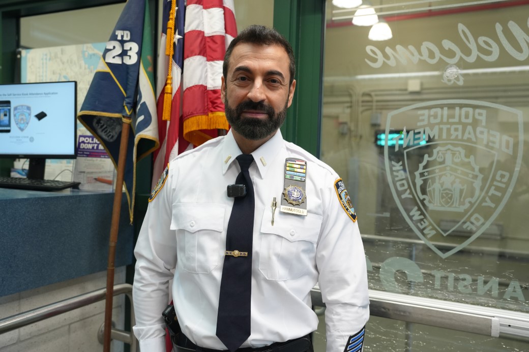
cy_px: 176
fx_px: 470
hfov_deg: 58.7
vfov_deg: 41.1
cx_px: 264
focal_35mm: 32
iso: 1600
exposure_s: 1/160
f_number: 4
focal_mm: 32
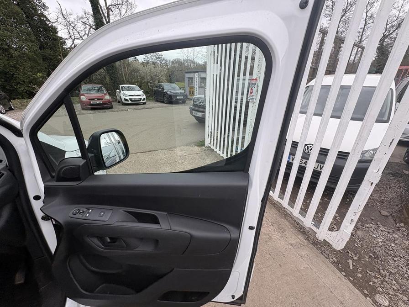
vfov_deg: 85.7
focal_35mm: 14
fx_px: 165
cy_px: 154
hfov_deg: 102.1
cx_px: 204
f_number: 2.2
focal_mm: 2.22
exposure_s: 1/251
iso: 40
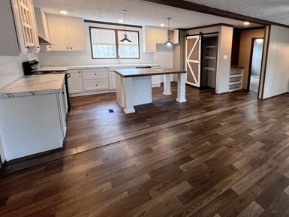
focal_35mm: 18
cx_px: 194
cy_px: 83
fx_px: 150
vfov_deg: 70.6
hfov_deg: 84.5
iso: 400
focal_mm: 1.57
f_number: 1.8
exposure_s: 1/60
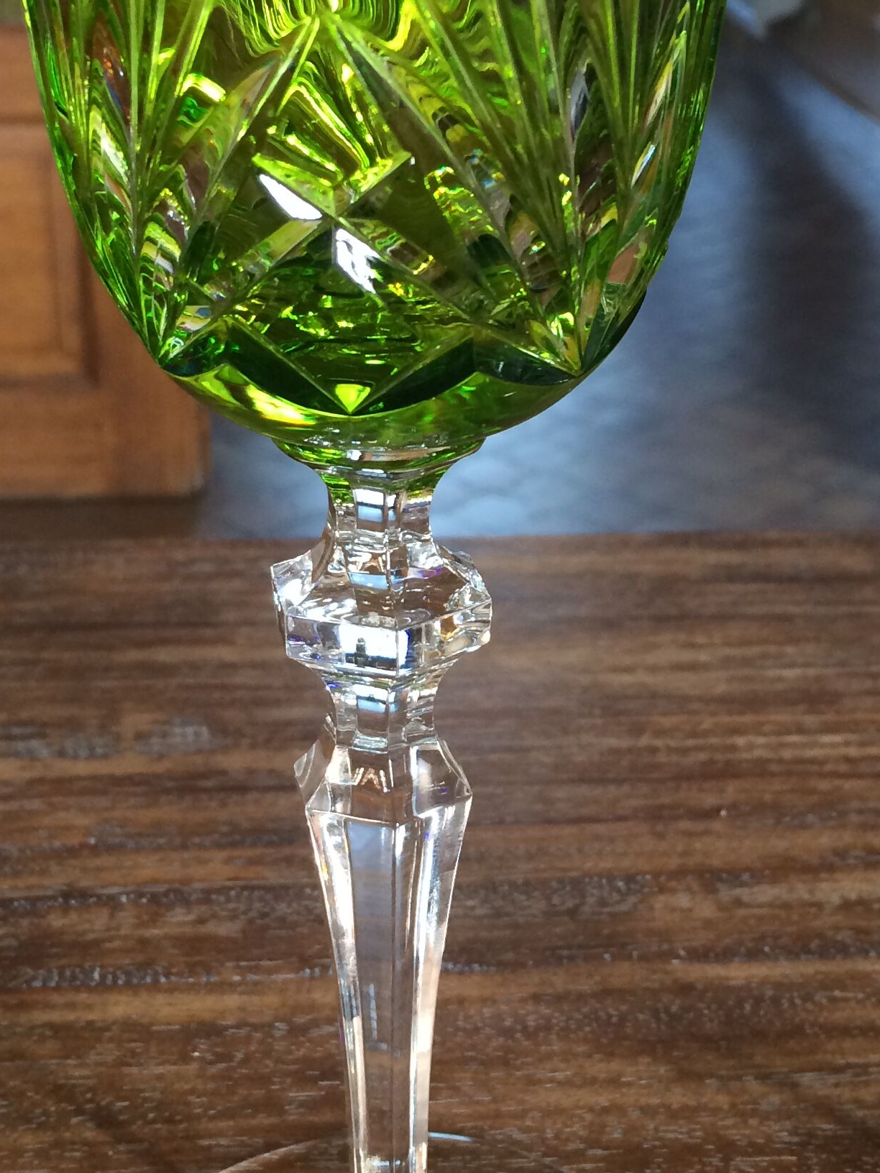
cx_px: 452
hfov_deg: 25.2
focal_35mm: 58
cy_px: 535
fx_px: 1966
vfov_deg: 33.2
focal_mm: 4.15
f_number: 2.2
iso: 100
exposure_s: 1/30
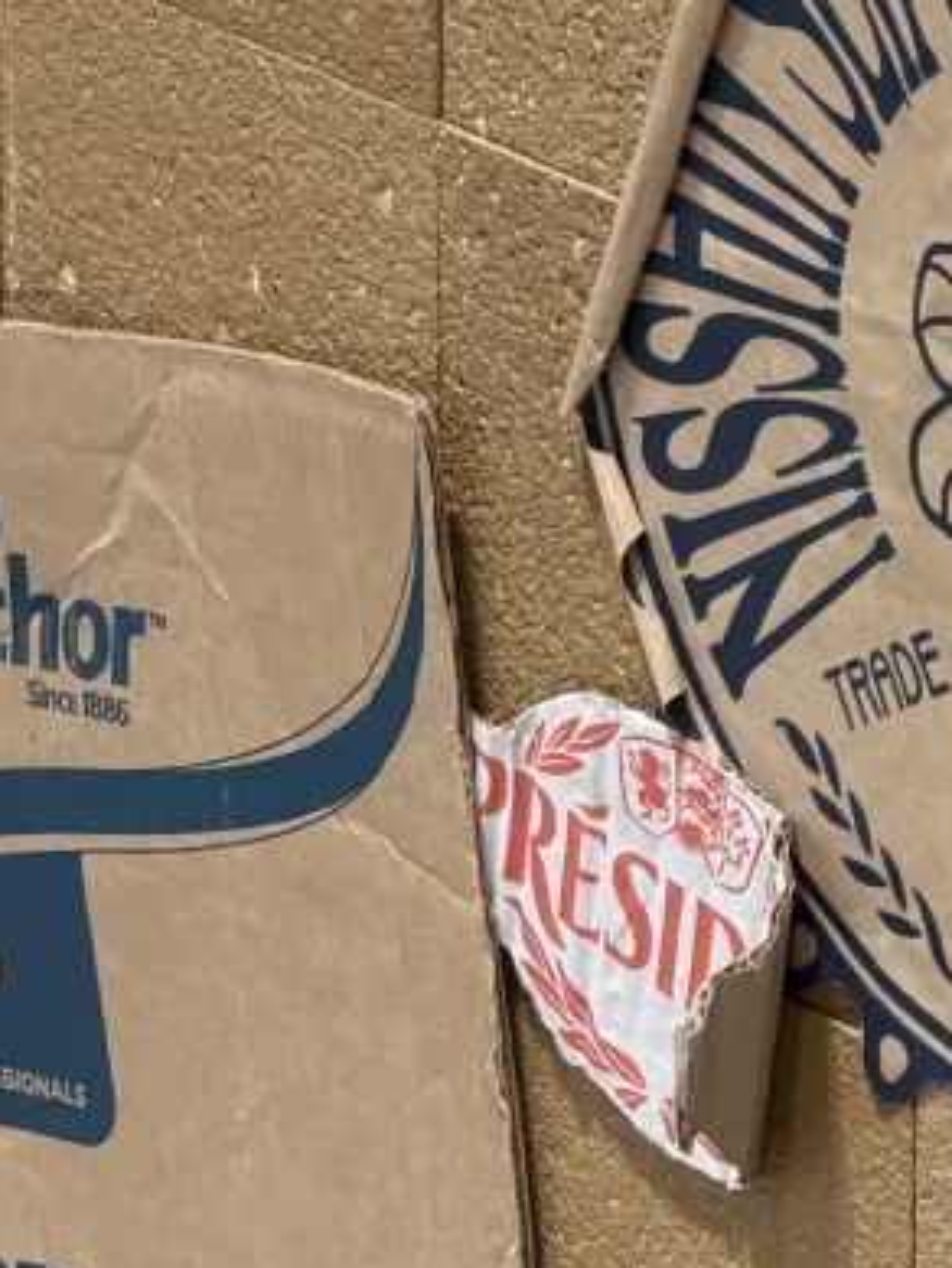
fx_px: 13560
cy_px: -548
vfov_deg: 5.3
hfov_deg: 4.0
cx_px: 1337
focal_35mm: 370
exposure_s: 1/100
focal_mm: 16.89
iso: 200
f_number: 2.8
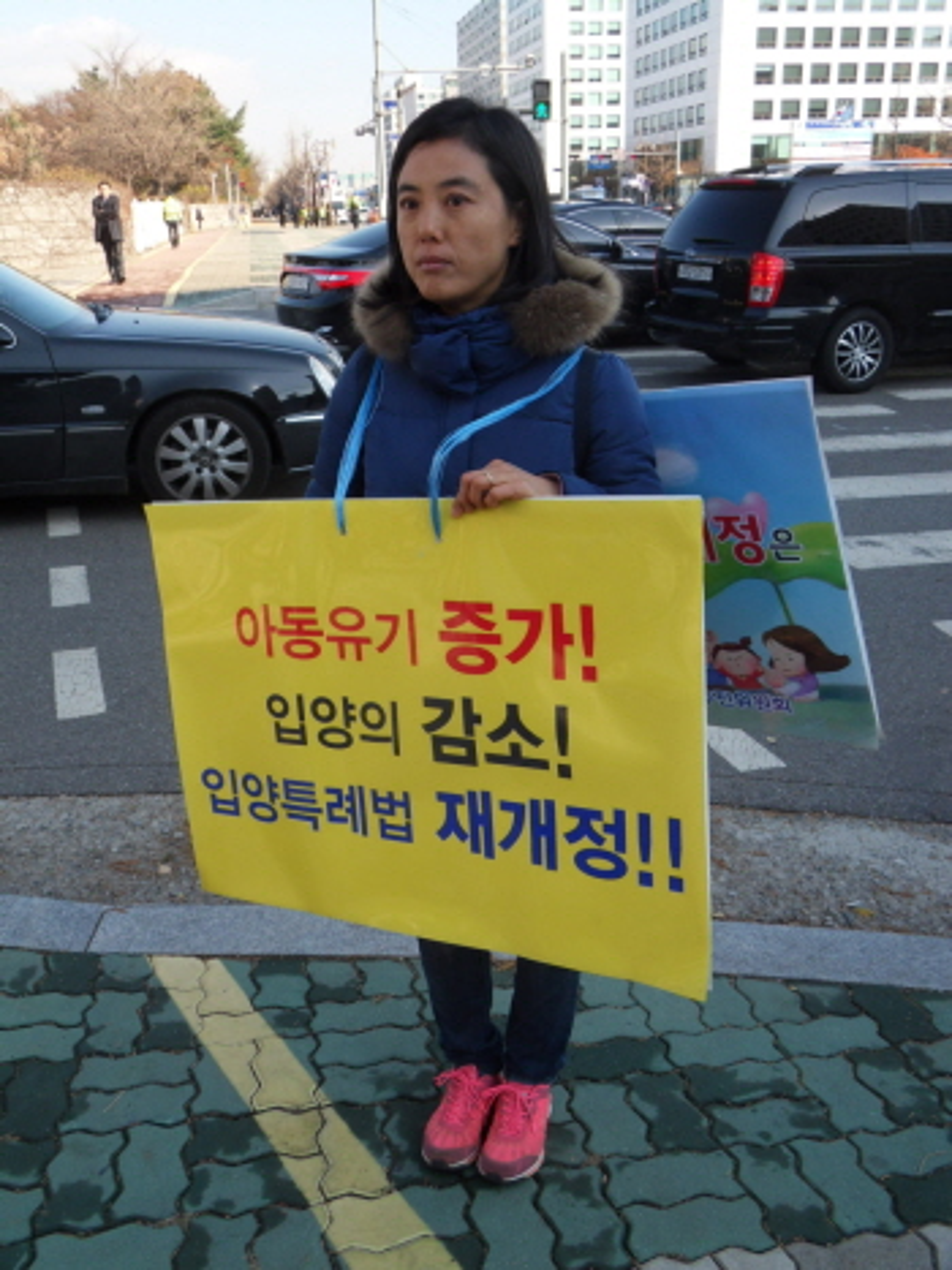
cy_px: 635
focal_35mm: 32
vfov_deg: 56.8
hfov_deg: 44.1
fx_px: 1174
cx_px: 476
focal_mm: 5.6
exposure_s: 1/250
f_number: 3.7
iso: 80
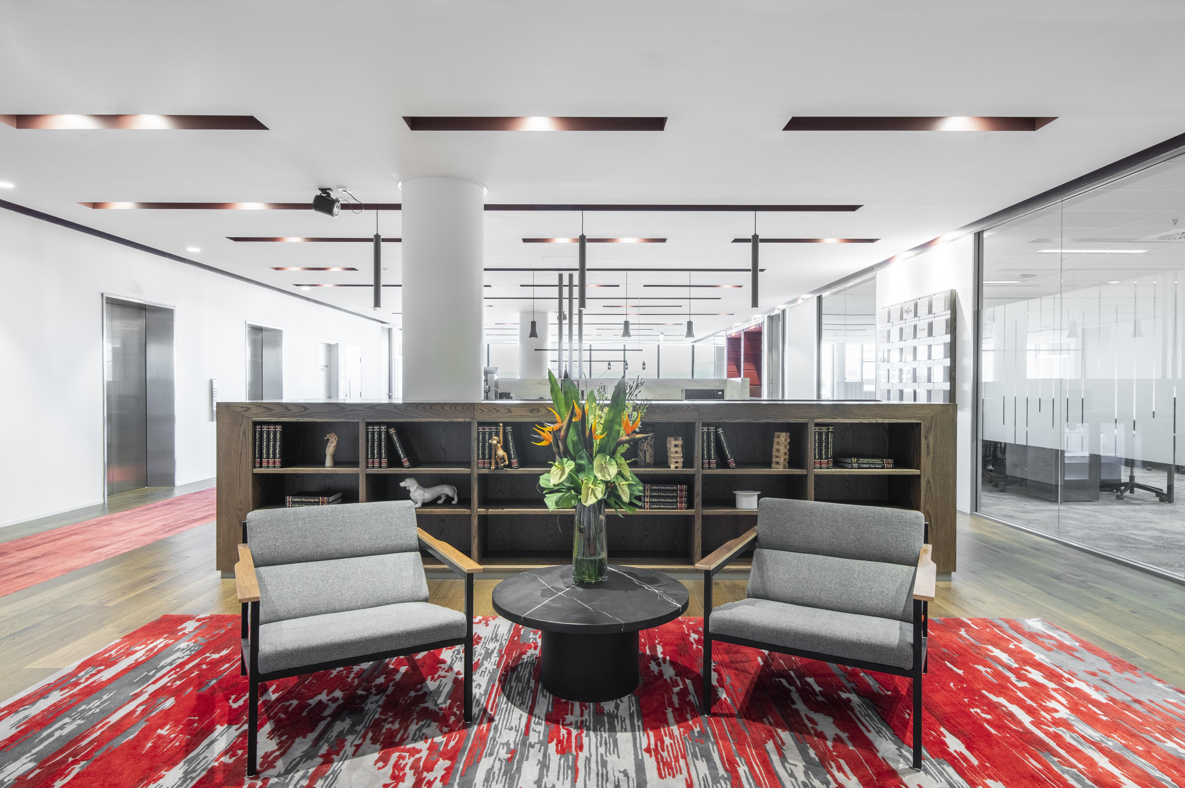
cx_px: 592
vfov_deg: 61.9
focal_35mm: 20
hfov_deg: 84.0
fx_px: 658
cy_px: 394
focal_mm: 20
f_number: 11
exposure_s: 1/13
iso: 320
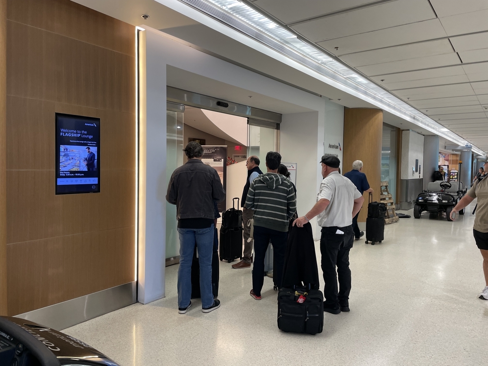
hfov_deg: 67.3
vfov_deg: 53.1
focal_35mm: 26
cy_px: 183
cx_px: 244
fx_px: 367
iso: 80
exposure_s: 1/60
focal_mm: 4.2
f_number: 1.6
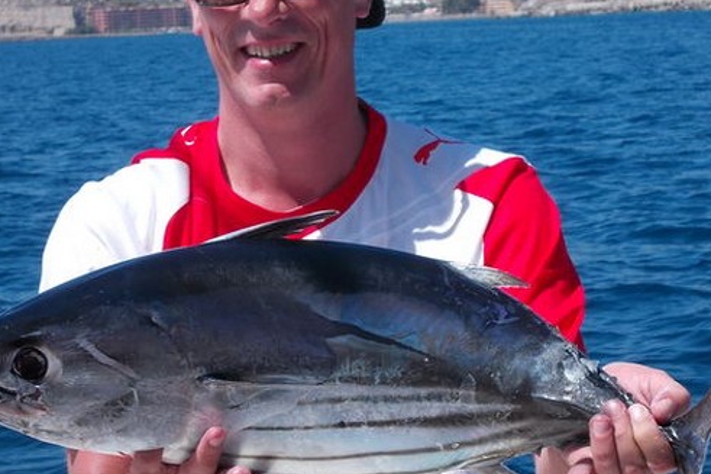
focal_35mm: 128
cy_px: 197
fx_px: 2527
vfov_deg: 10.7
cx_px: 335
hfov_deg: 16.0
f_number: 5.3
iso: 80
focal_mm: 13.6
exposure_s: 1/400
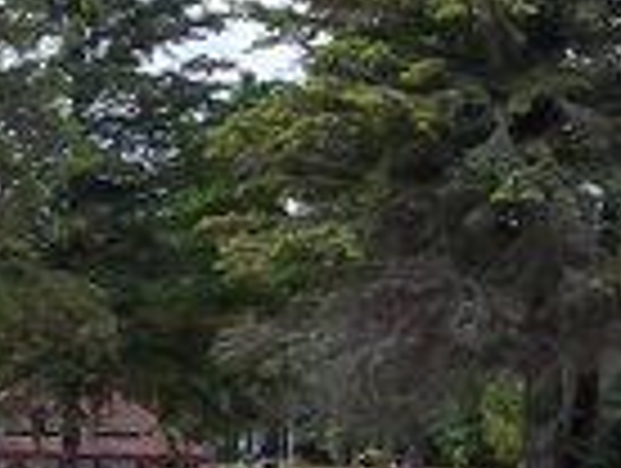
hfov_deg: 11.8
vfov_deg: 9.1
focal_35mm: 162
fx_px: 2911
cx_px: 837
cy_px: 578
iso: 80
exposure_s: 1/320
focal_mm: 5.7
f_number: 5.5
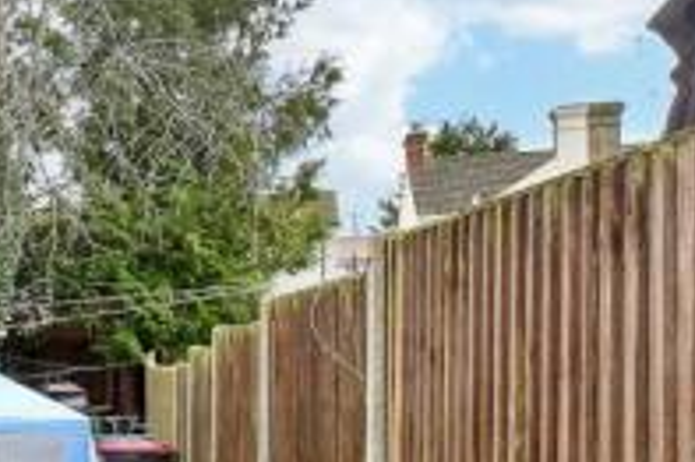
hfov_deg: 27.4
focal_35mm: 50
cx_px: -348
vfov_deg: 26.5
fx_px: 964
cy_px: 365
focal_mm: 10
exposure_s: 1/80
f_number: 8
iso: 200
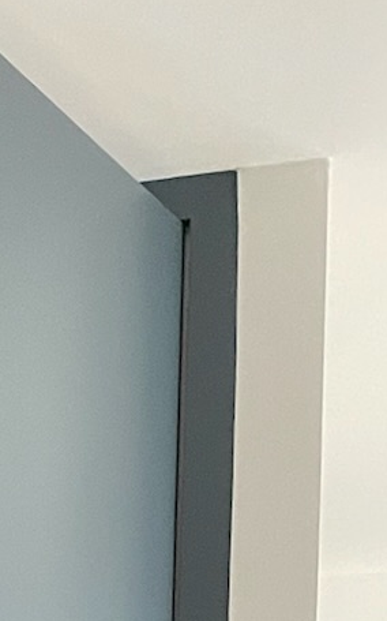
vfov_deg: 13.9
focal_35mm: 124
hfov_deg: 9.5
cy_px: 1294
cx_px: -501
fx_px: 2095
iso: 500
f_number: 1.6
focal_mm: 4.2
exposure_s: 1/48
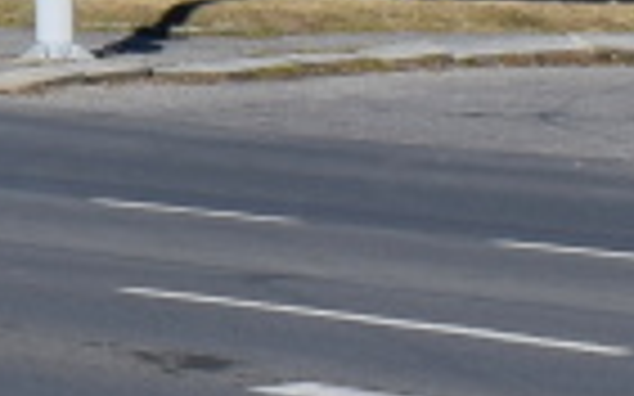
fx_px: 4779
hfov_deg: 6.7
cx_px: -1439
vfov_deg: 4.6
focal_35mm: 277
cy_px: -475
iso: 200
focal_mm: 25
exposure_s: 1/400
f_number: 10
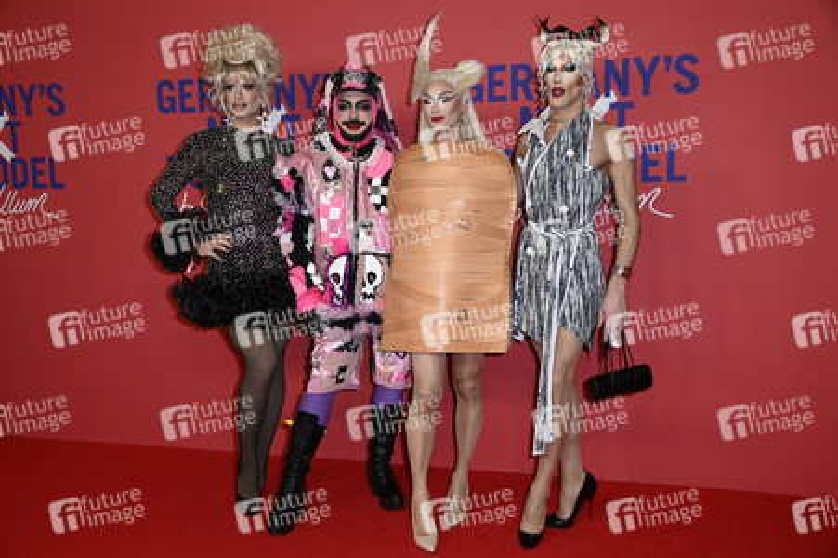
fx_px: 930
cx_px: 419
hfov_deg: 48.5
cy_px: 279
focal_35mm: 40
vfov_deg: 33.4
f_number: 5.6
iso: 640
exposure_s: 1/200
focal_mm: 40
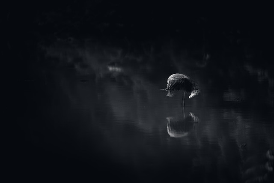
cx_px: 137
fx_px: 1522
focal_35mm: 200
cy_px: 92
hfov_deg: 10.3
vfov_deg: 6.9
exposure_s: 1/1250
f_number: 3.2
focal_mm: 200
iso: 200
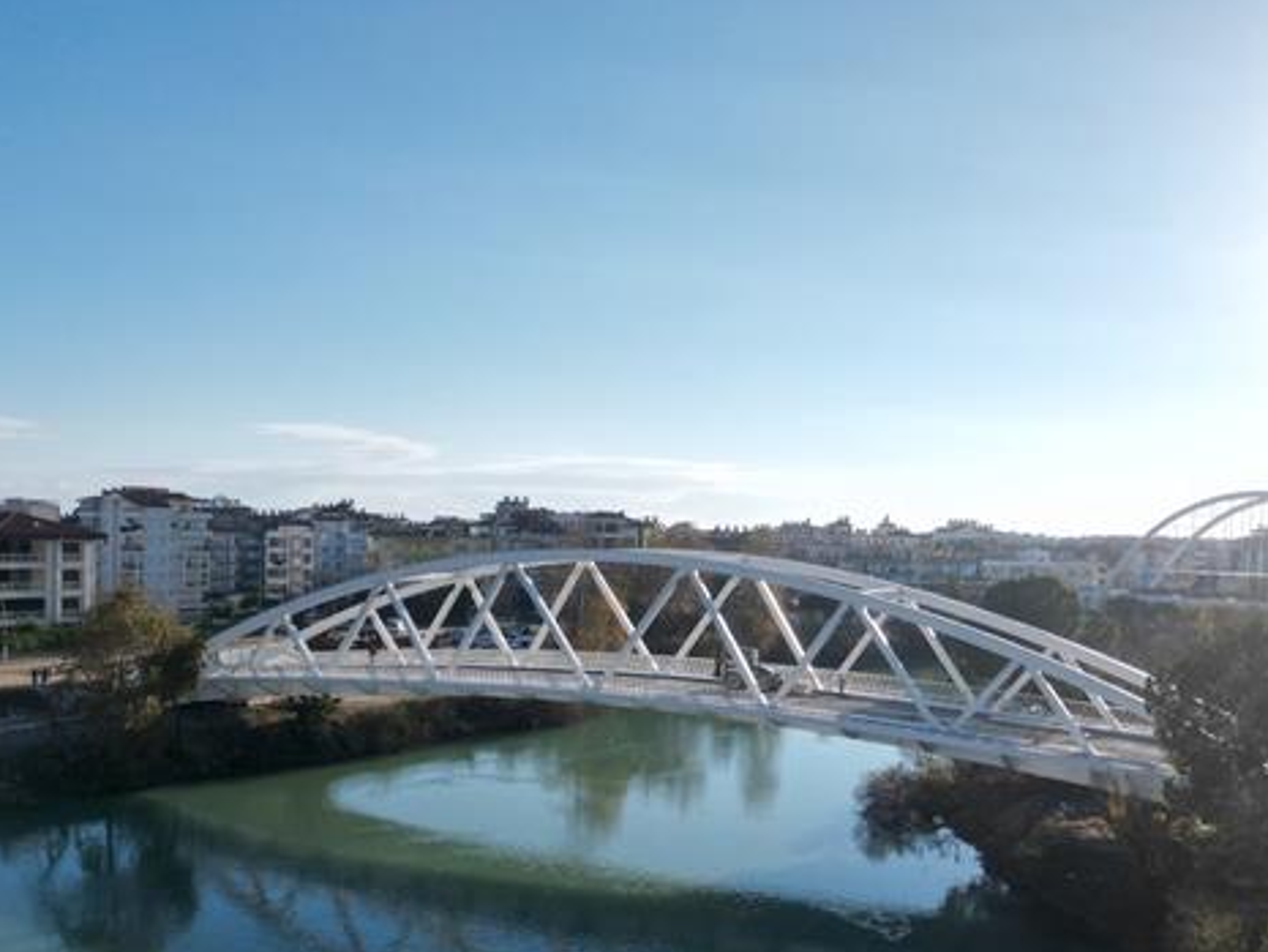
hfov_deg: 55.2
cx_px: 714
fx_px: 1209
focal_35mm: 33
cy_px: 540
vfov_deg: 42.9
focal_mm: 6.72
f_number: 1.7
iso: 100
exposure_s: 1/4000
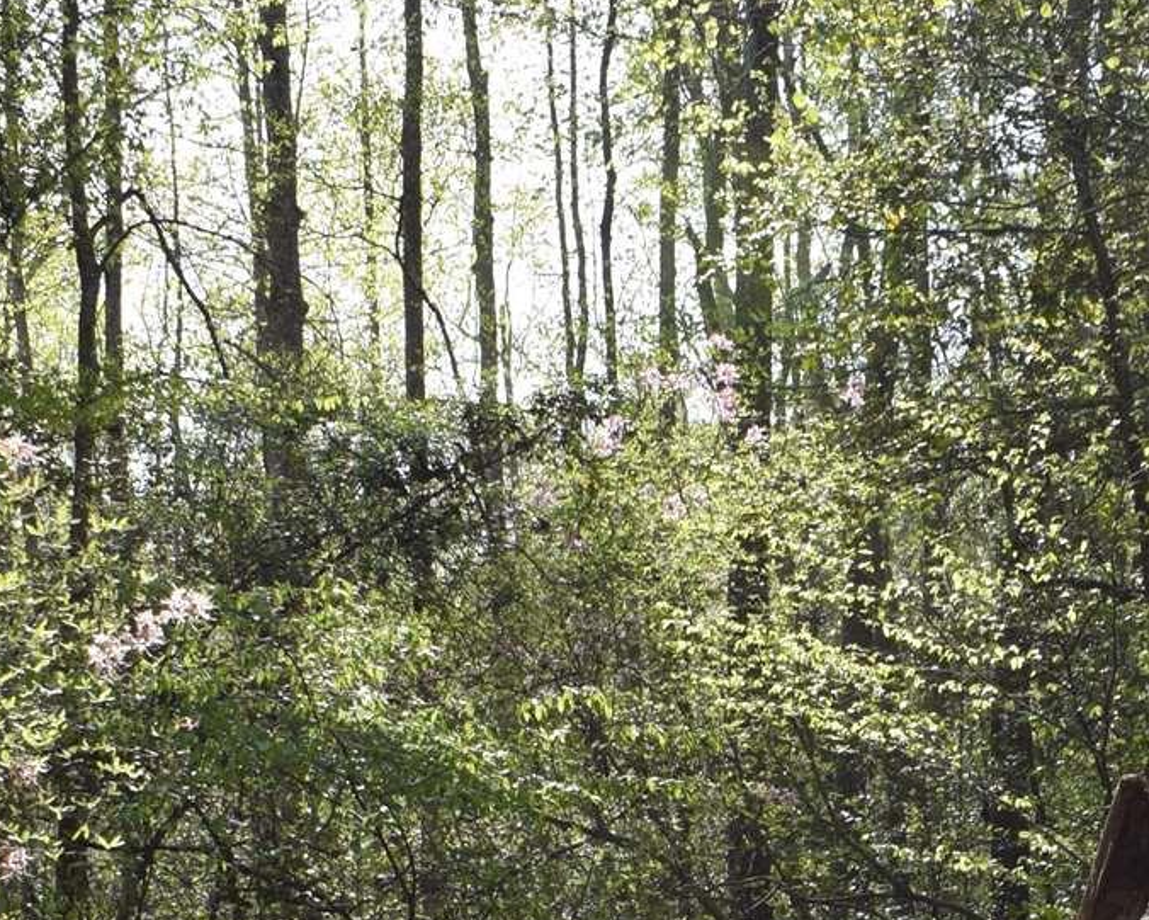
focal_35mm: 96
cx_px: 907
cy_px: 1185
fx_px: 3265
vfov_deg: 15.3
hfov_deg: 19.8
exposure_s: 1/160
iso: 100
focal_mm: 20
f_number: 6.3
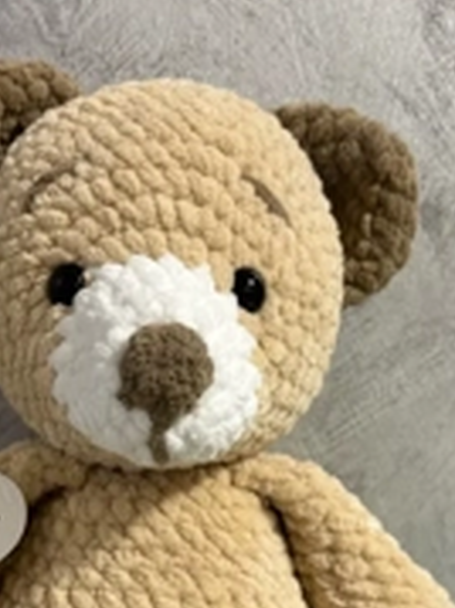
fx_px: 1018
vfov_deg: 32.7
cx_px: 166
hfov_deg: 25.1
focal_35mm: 58
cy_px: 452
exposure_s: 1/60
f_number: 1.6
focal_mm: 5.96
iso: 250
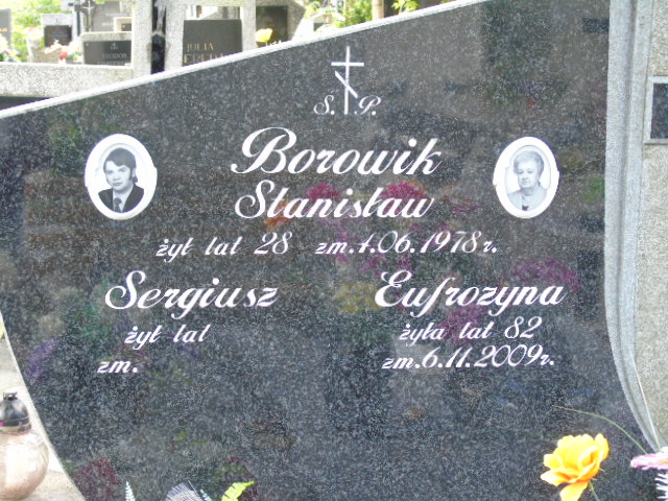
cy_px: 250
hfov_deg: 23.8
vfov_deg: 18.0
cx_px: 334
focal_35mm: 82
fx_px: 1582
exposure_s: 1/30
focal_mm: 15
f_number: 4.1
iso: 250
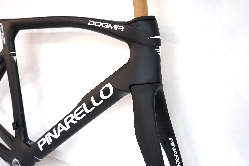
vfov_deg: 43.5
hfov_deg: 62.0
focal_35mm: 30
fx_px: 207
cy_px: 83
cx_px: 124
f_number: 4
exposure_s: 1/160
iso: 1600
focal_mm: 30
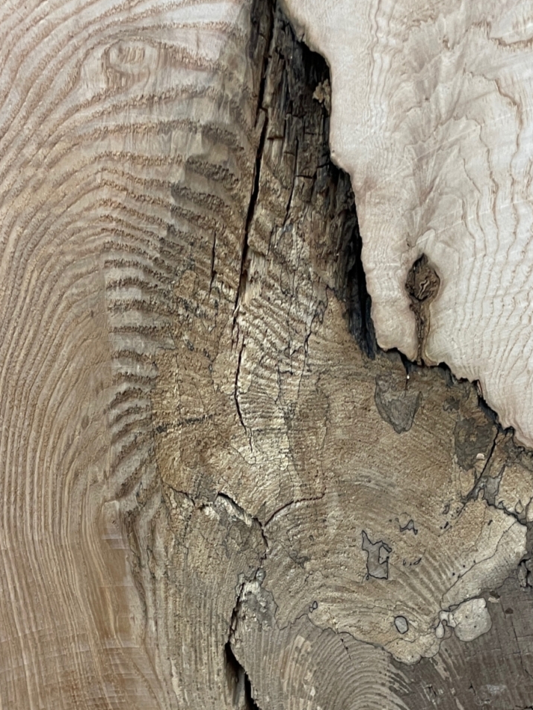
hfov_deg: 26.1
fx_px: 1150
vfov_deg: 33.1
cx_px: 304
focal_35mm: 56
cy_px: 592
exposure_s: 1/50
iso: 100
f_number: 1.6
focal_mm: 4.2
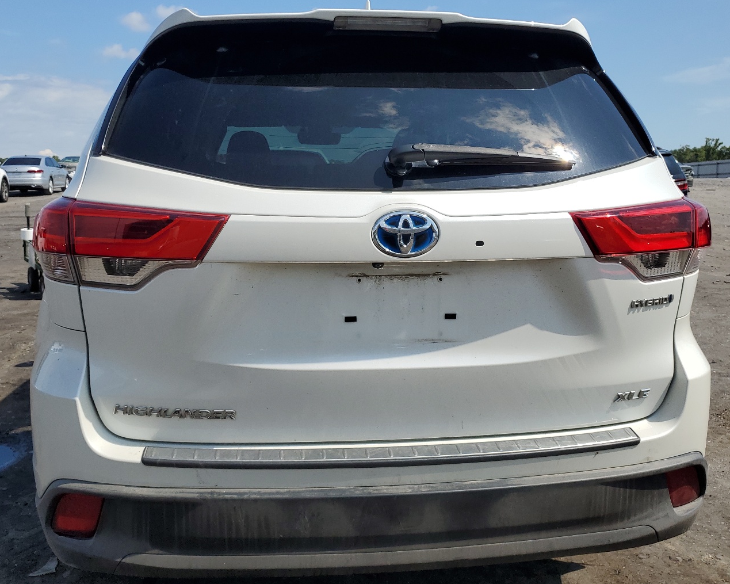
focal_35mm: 32
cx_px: 374
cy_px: 274
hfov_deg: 55.7
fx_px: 691
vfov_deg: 45.8
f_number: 1.5
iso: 50
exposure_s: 1/5000
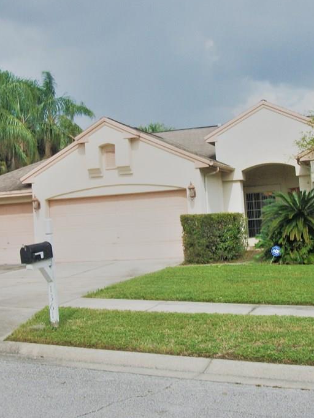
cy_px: 198
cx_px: 184
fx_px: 581
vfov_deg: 39.7
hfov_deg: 30.2
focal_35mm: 48
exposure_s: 1/125
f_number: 8.8
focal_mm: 5.7
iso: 80
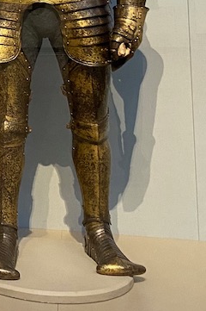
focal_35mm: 96
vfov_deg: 20.4
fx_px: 826
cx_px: -281
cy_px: -16
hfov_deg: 11.7
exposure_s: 1/60
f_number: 1.8
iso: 320
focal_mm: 4.25
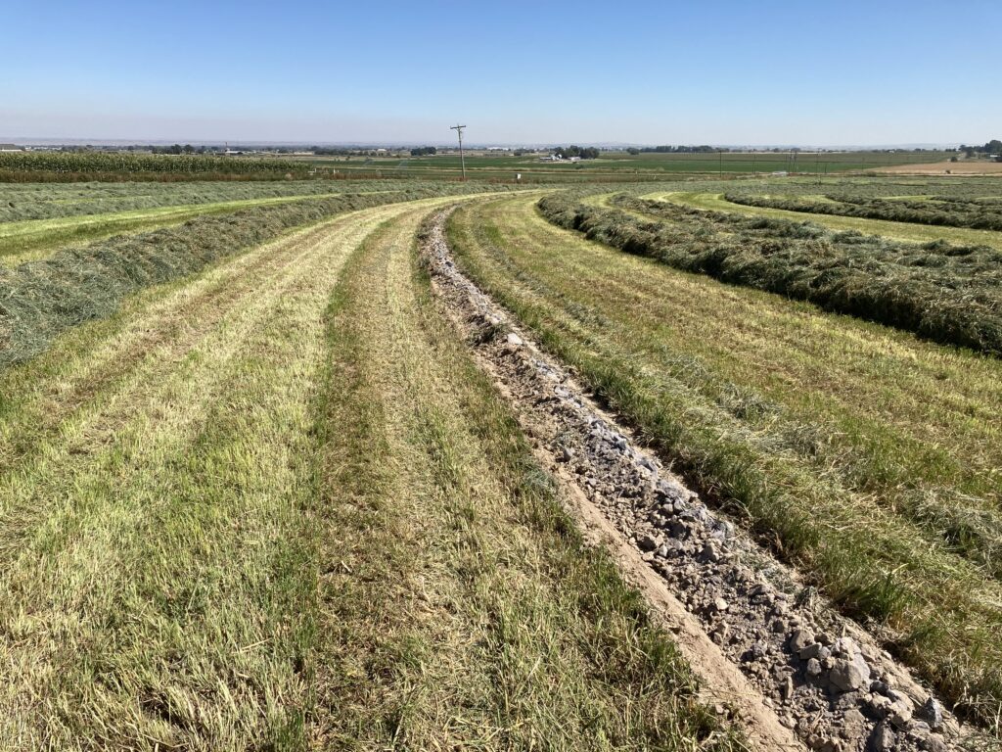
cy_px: 376
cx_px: 501
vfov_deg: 49.7
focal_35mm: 28
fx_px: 810
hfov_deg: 63.4
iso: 20
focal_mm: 3.99
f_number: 1.8
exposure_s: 1/2315
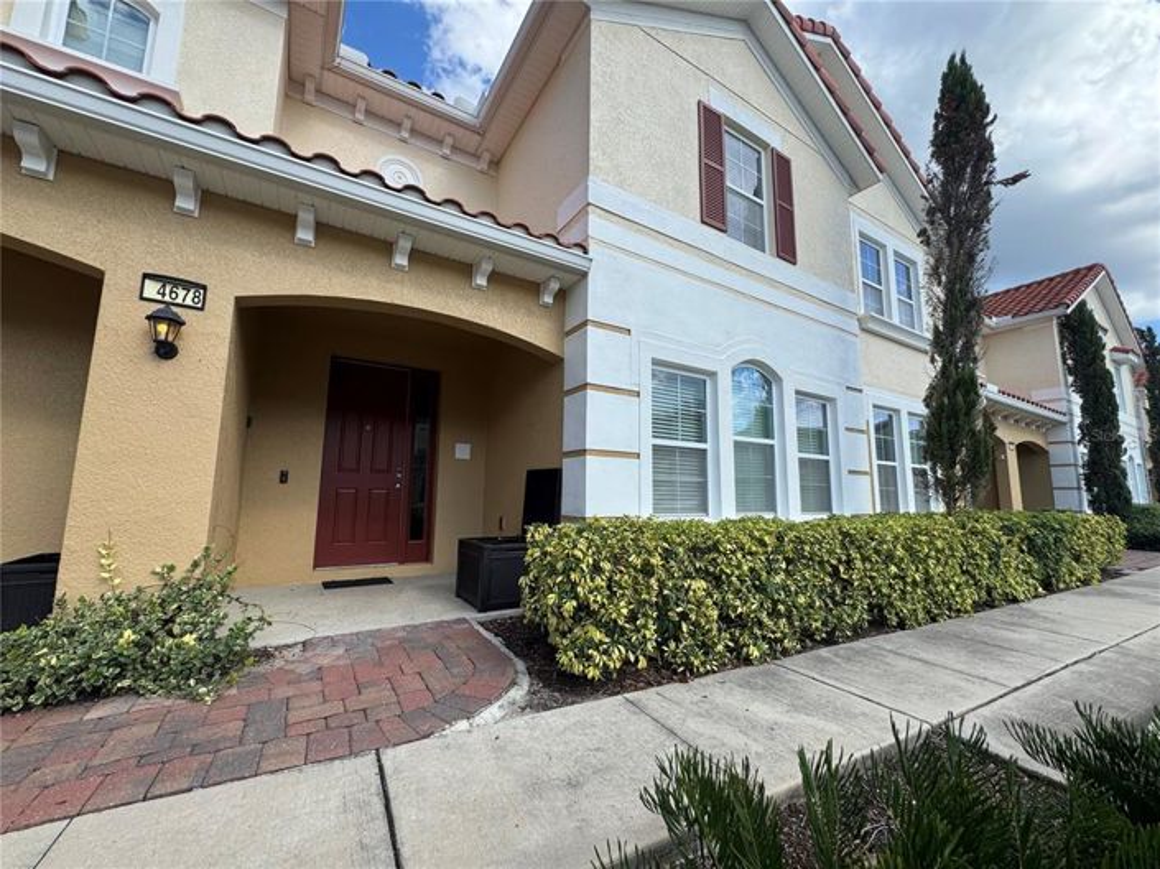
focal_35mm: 14
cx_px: 580
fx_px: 469
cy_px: 434
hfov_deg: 102.1
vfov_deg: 85.6
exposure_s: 1/910
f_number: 2.2
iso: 40
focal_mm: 2.22
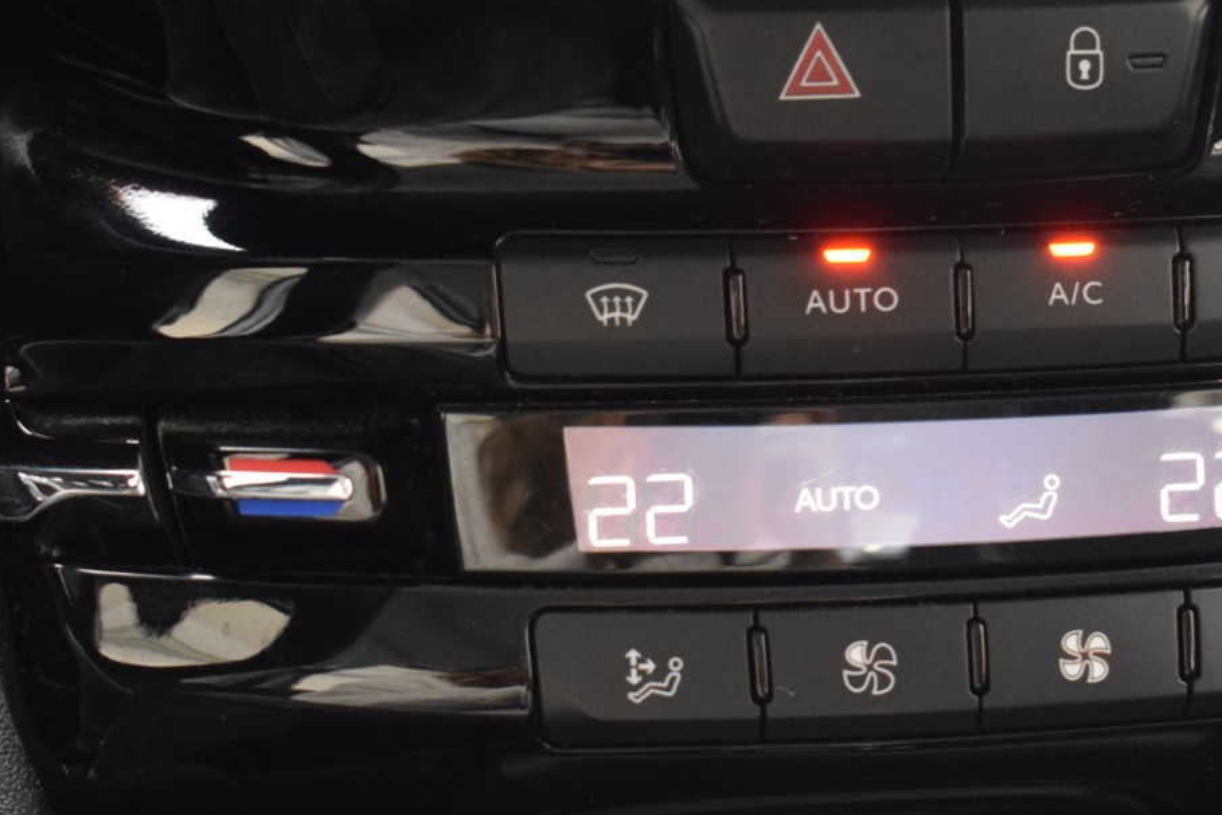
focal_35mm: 99
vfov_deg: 13.8
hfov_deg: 20.4
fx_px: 3360
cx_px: 956
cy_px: 441
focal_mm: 40
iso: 3200
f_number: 5
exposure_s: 1/15
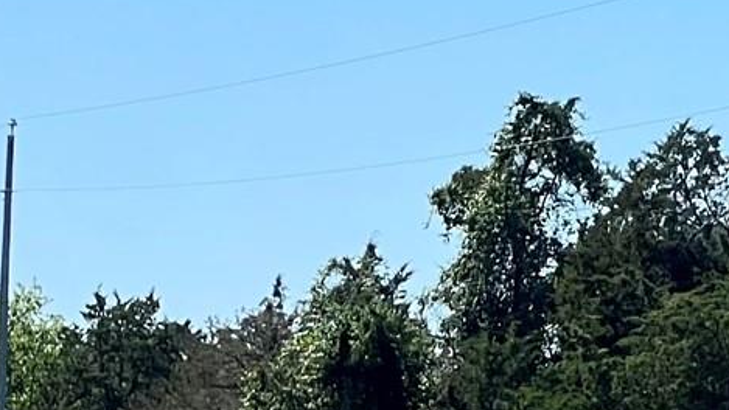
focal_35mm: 366
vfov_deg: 3.3
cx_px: -567
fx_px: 7076
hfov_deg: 5.8
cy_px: 901
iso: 32
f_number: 2.8
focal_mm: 9
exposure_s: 1/612
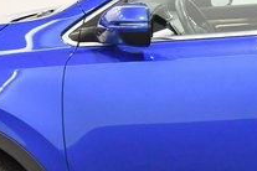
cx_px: 324
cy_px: 118
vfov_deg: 12.5
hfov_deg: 17.7
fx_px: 778
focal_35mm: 109
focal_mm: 15
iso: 1100
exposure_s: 1/125
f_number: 5.3
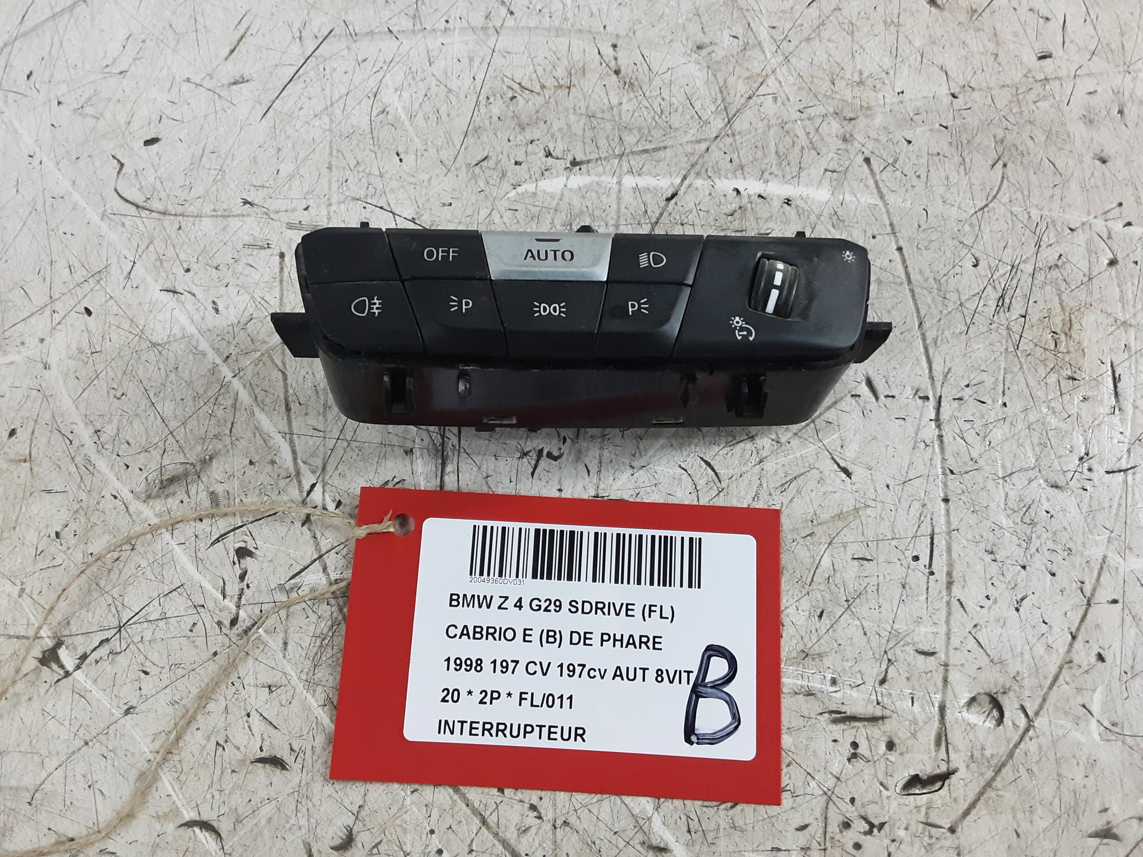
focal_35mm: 27
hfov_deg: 65.3
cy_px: 428
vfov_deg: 51.4
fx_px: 892
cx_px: 572
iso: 200
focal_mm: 2.91
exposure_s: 1/50
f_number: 1.9
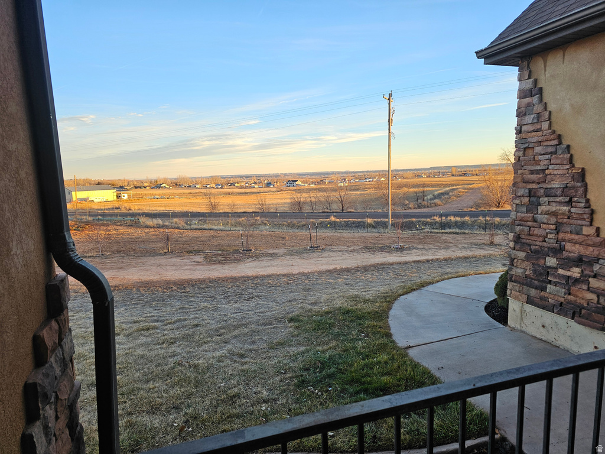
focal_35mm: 23
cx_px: 302
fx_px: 402
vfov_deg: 58.9
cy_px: 227
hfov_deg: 73.9
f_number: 1.7
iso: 25
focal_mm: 6.3
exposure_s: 1/207
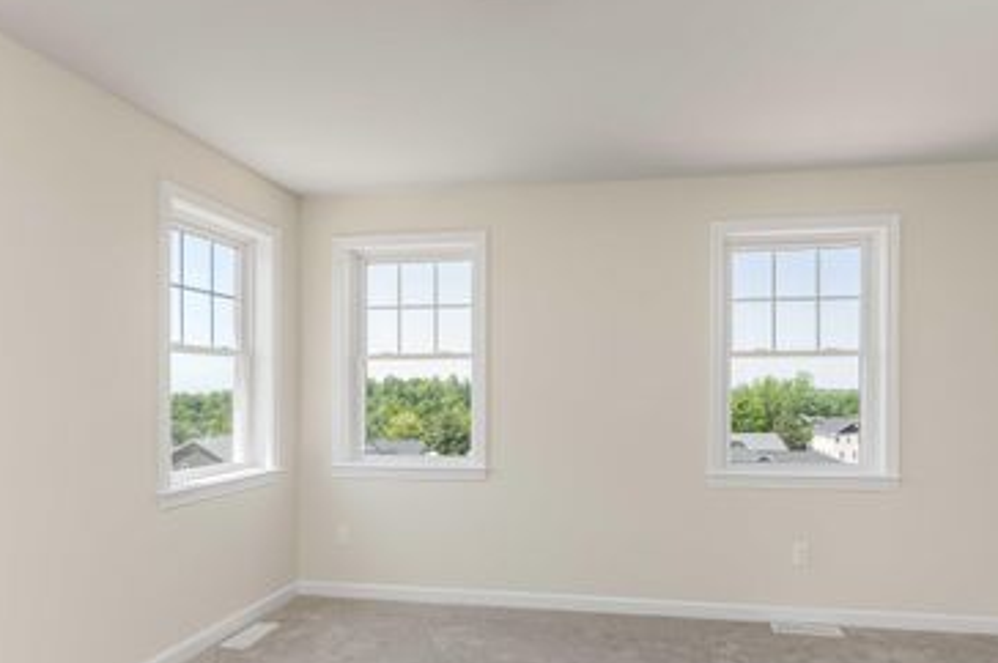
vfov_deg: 57.0
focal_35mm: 22
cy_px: 374
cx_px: 535
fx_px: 609
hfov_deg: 78.5
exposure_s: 1/200
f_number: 6.3
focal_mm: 11
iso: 250
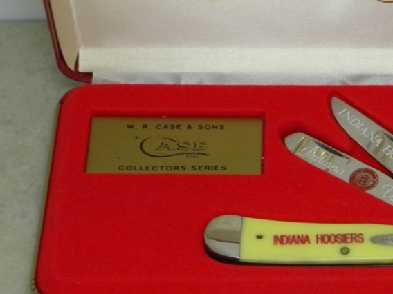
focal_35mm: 146
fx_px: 1658
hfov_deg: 13.5
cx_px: 309
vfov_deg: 10.2
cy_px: 99
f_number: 4.5
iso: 400
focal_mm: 15.1
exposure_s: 1/25.5
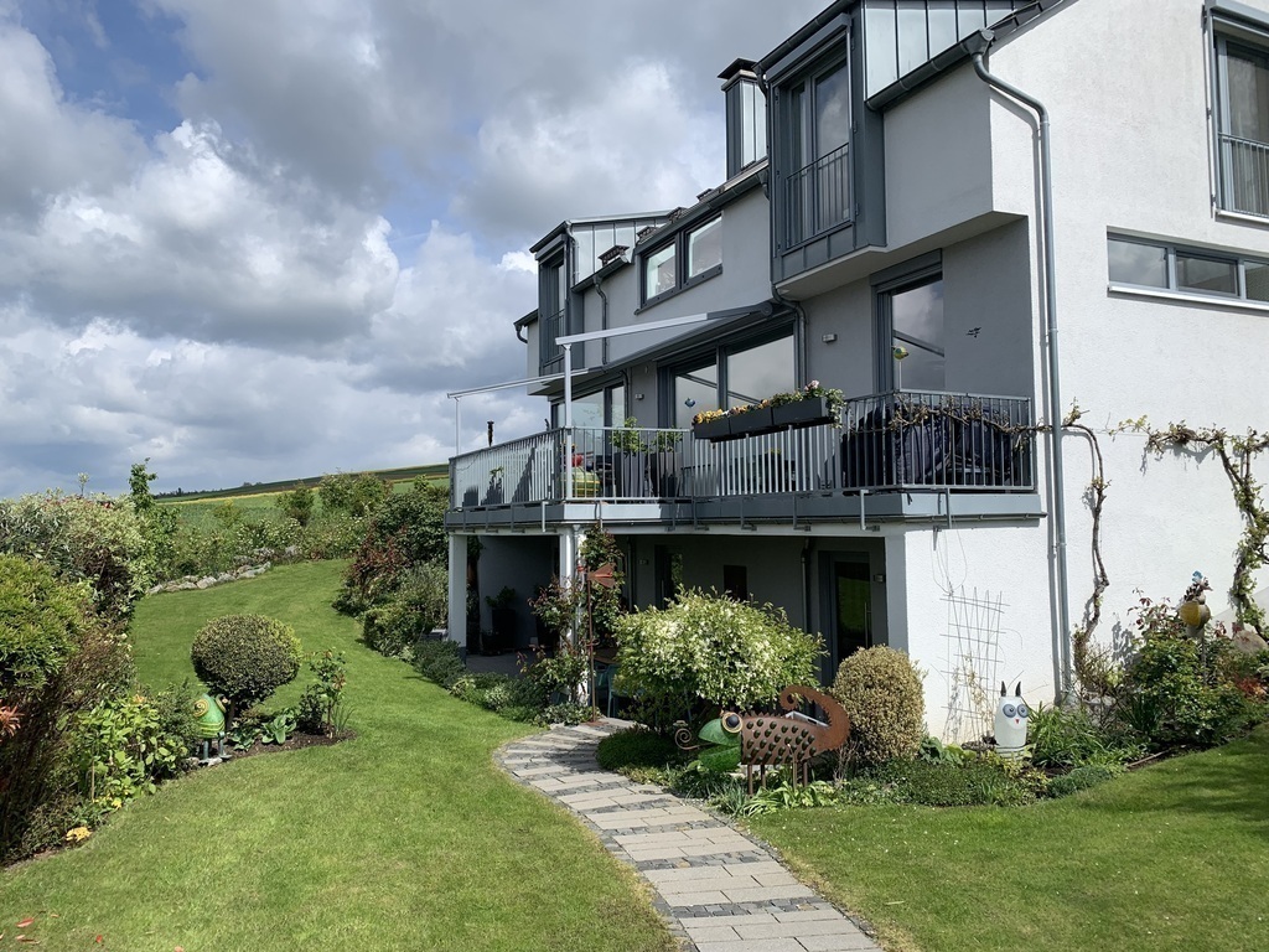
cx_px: 634
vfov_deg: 53.1
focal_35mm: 26
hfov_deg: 67.3
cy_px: 476
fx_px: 953
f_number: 1.8
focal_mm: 4.25
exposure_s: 1/3185
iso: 25
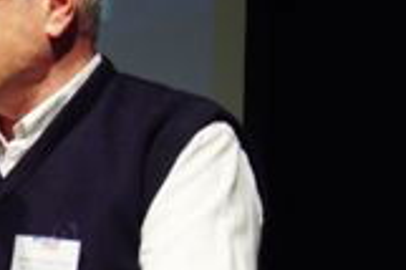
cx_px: -169
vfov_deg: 9.5
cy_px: 289
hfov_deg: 13.7
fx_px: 1611
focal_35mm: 143
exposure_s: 1/125
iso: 640
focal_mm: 24
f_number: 4
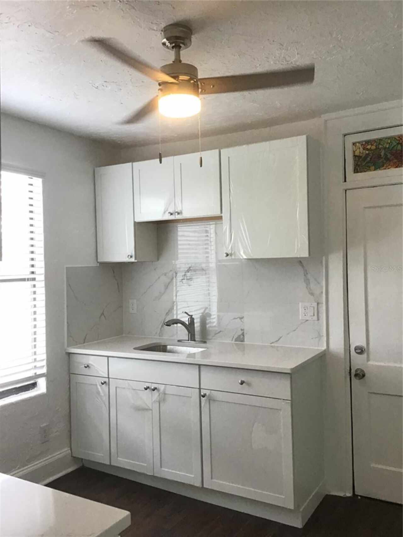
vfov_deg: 58.3
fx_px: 481
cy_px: 268
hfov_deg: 45.5
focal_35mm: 31
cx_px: 202
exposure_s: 1/30
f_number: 2.4
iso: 32
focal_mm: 3.3
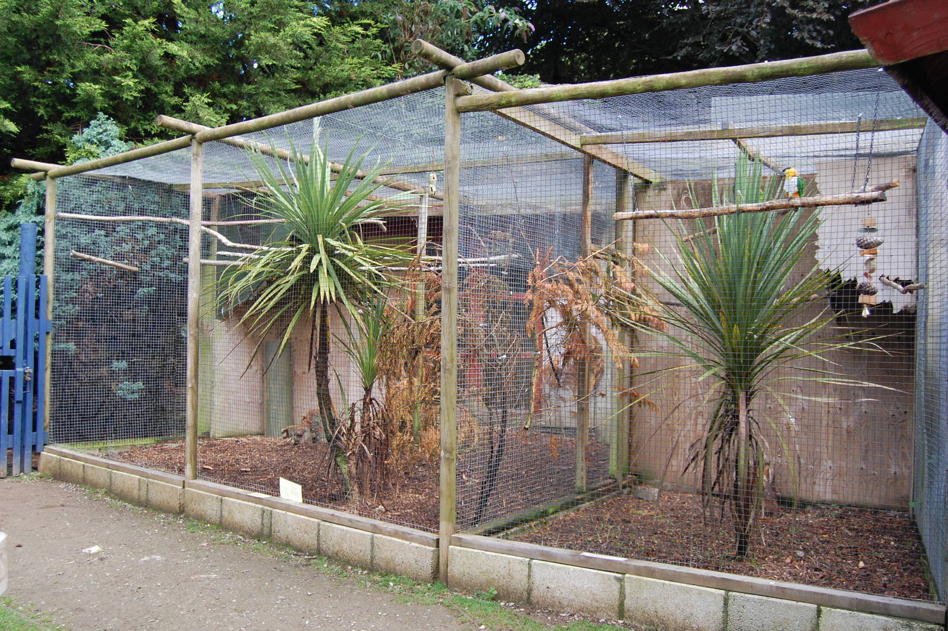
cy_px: 316
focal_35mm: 36
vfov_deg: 36.8
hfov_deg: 53.2
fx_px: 947
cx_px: 474
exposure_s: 1/125
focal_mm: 24
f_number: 5.6
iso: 400
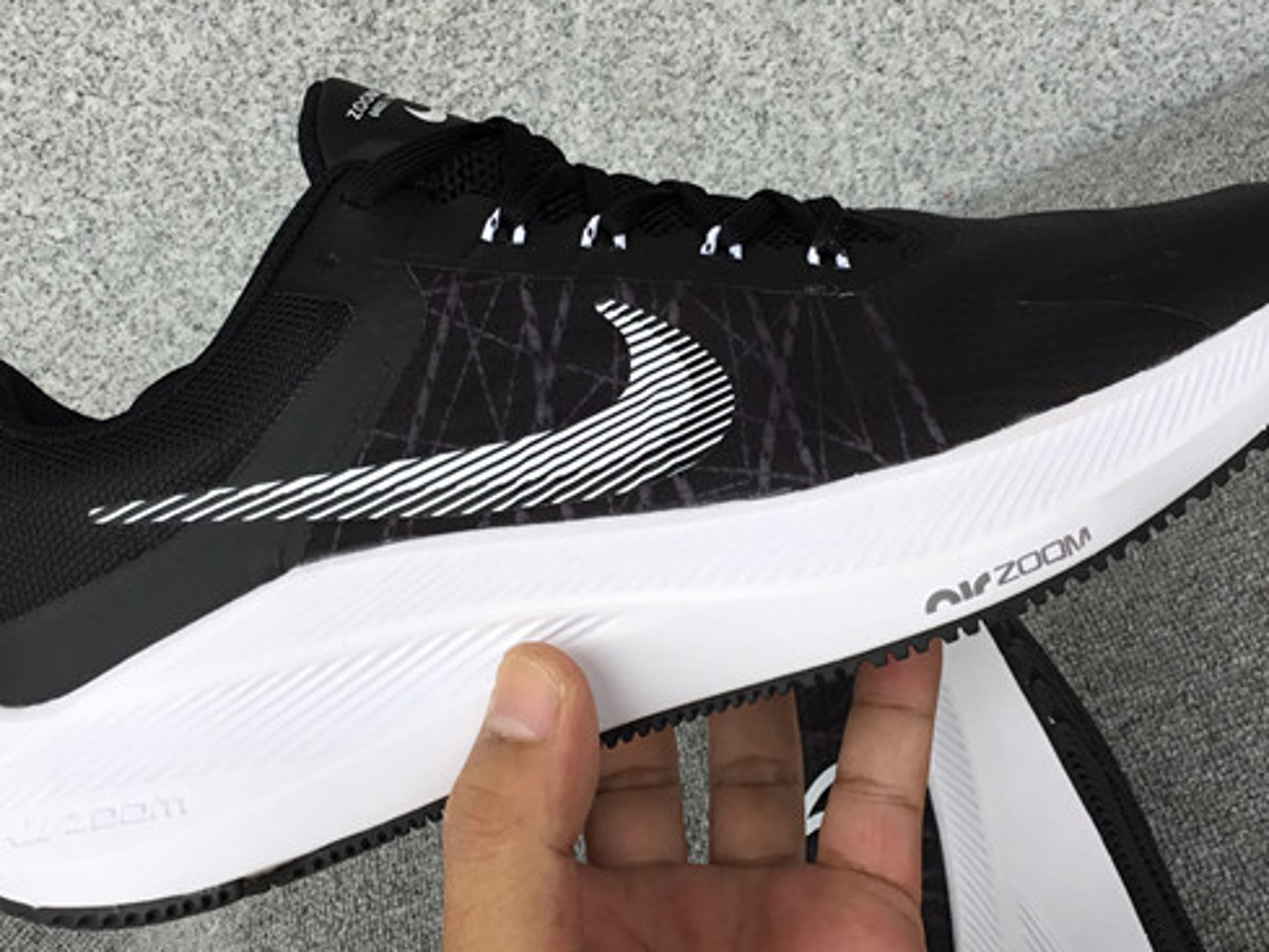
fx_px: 2090
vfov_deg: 25.7
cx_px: 672
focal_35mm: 57
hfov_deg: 33.8
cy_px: 466
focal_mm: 3.3
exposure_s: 1/103
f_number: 2.4
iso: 25
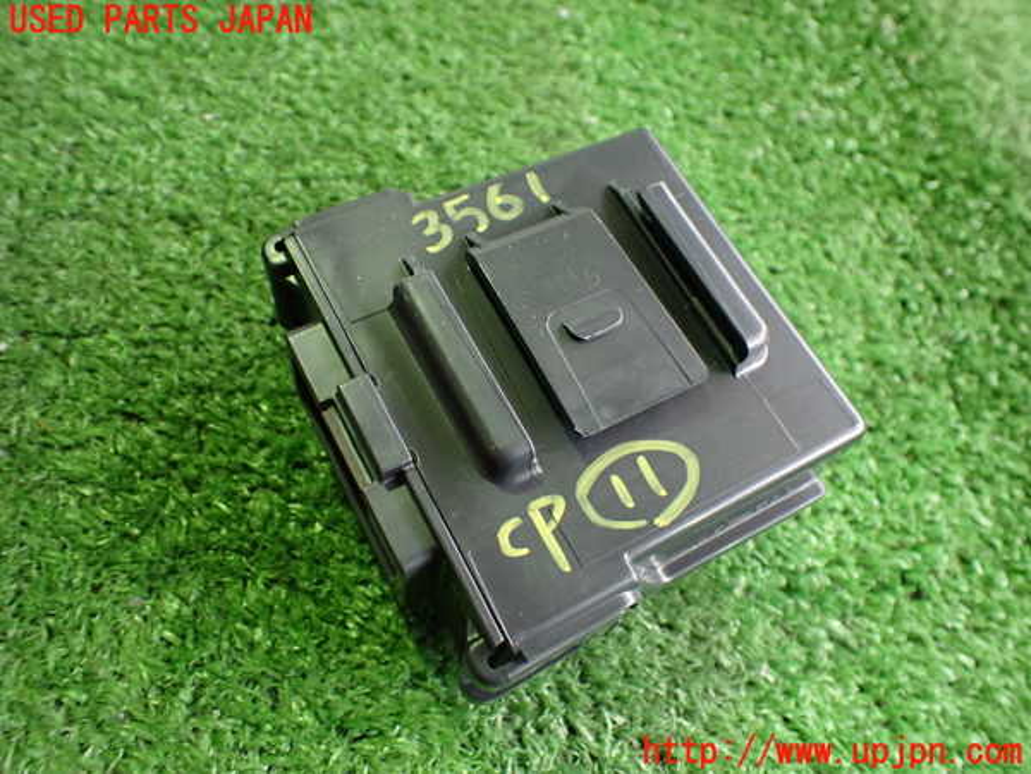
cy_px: 387
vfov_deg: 46.8
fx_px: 894
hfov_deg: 60.0
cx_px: 516
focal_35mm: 30
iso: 800
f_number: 2.3
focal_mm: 5.4
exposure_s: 1/50
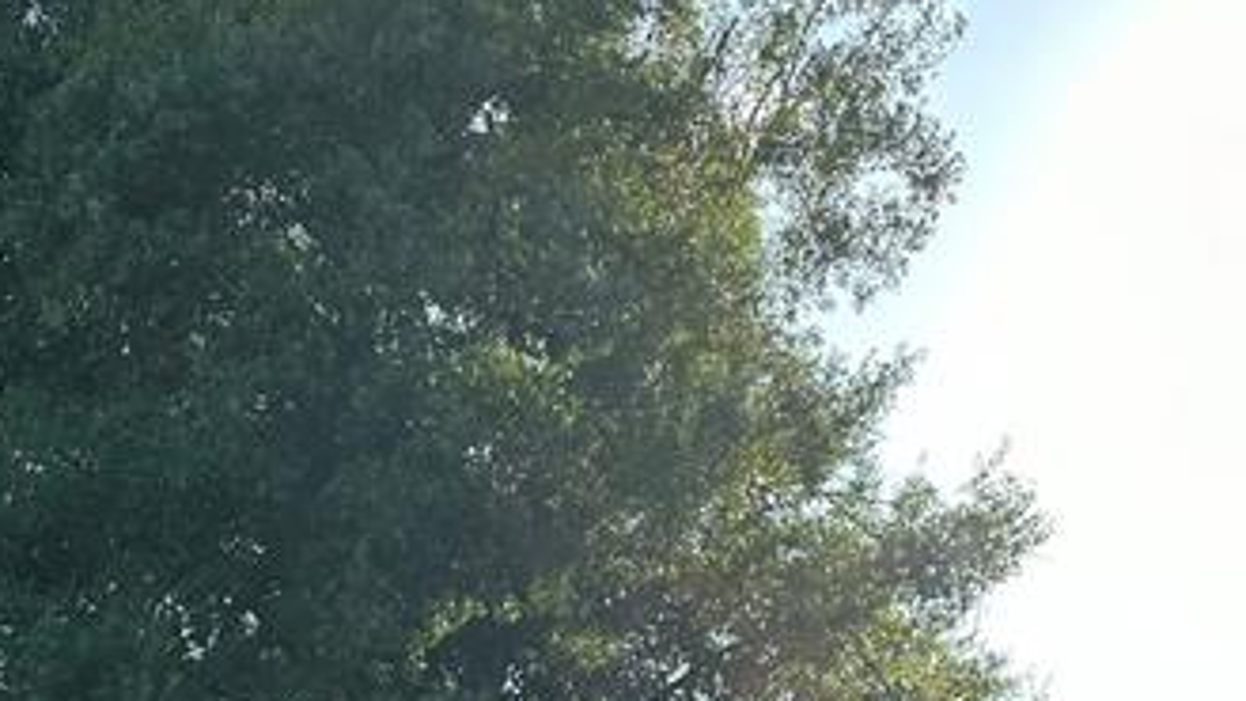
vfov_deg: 15.5
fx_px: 2015
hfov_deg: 33.2
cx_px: 220
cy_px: 1417
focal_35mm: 61
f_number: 1.78
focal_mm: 6.86
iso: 80
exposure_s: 1/1664
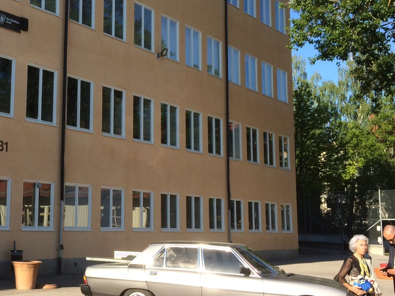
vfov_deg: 27.5
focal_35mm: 53
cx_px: 53
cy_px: 123
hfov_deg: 34.5
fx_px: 605
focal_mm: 4.15
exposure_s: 1/1244
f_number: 2.2
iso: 32
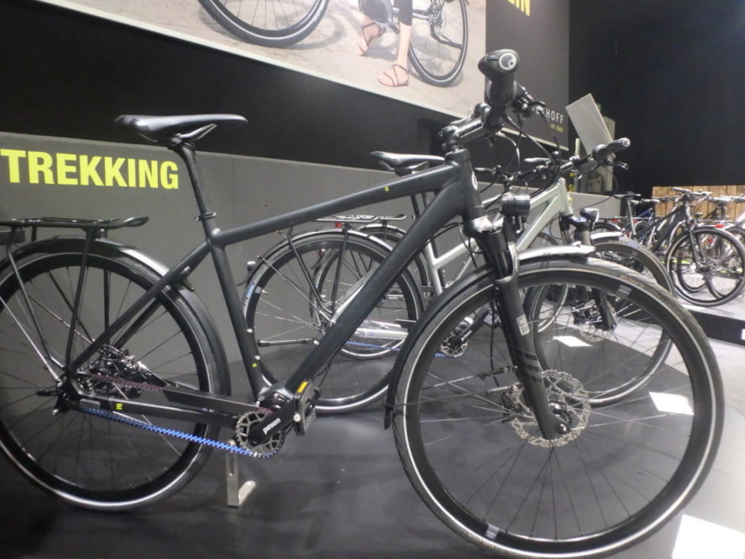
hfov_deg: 76.4
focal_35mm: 22
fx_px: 474
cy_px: 269
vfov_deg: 61.1
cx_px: 360
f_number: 3.5
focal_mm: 3.7
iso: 800
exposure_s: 1/15
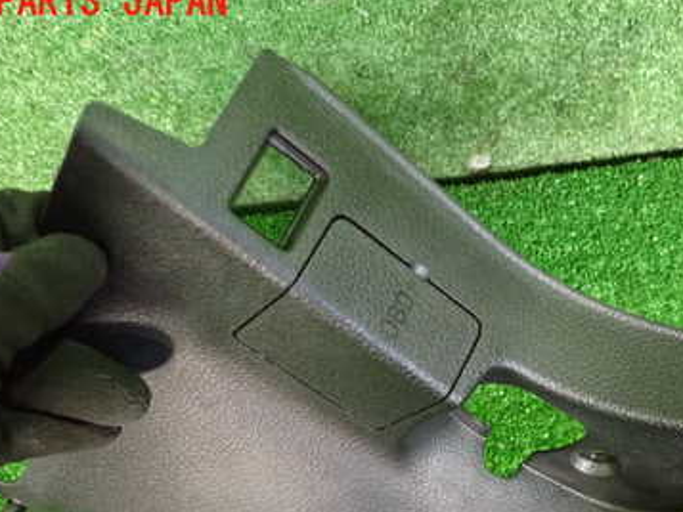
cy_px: 409
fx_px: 829
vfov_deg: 33.4
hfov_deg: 44.2
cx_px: 453
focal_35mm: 42
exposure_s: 1/50
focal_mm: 4.5
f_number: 2
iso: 1250
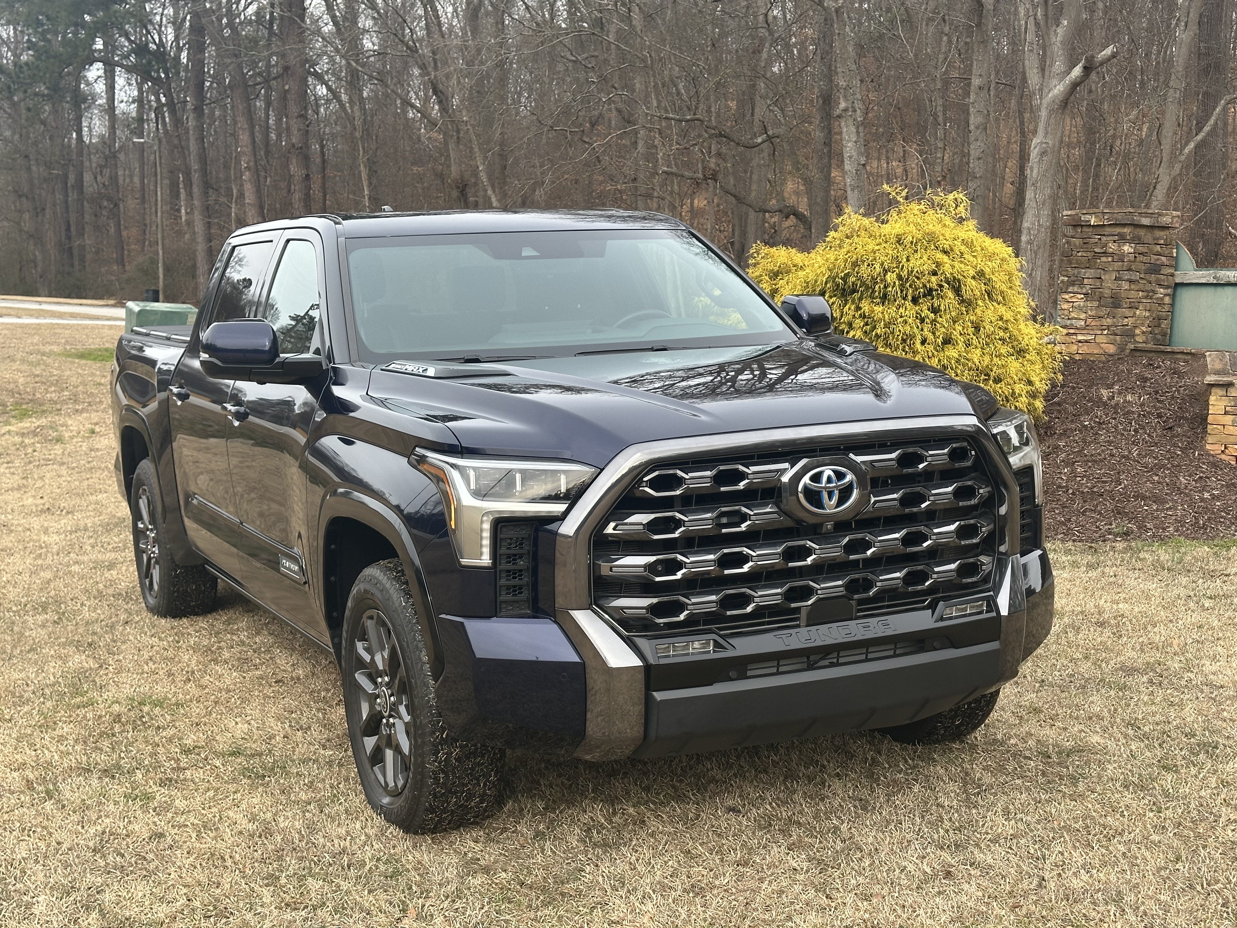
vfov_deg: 30.3
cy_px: 464
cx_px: 618
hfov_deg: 39.7
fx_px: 1715
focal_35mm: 48
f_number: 1.78
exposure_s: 1/751
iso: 64
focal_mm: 6.86
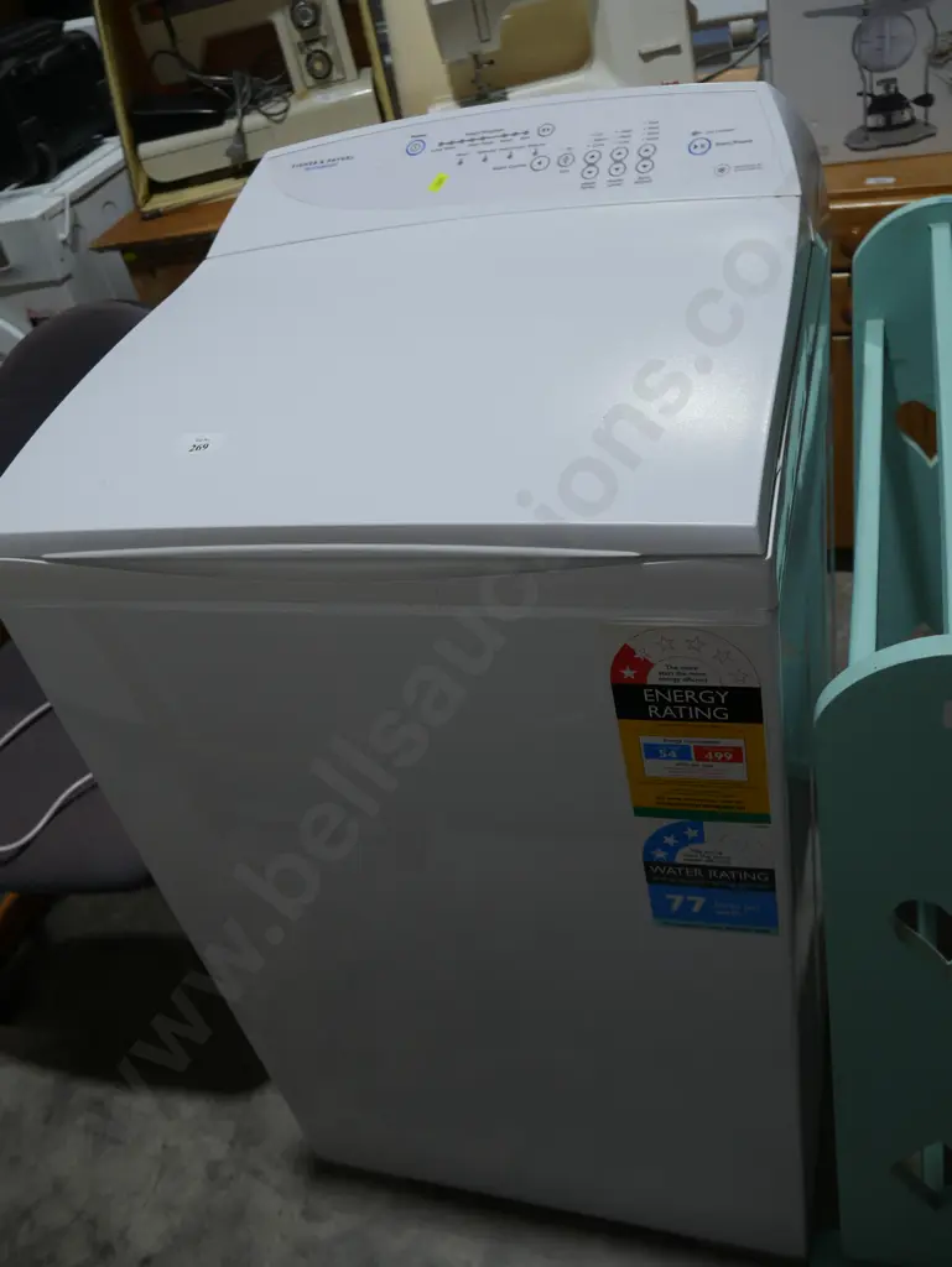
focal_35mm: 30
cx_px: 476
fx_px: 1099
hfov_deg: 46.8
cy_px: 634
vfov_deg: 59.9
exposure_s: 1/160
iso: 200
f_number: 4.5
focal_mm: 15
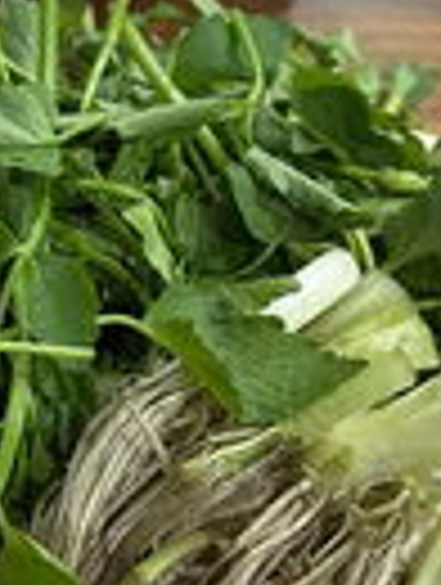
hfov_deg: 18.3
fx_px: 1354
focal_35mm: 80
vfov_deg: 24.3
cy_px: 351
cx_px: 72
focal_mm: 5.7
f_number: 1.5
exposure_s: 1/60
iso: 320
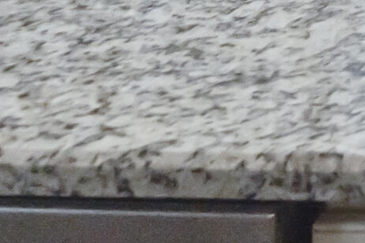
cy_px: -509
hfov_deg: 13.1
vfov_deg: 10.0
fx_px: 983
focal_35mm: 97
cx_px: 960
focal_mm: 10
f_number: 8
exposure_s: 1/320
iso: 800
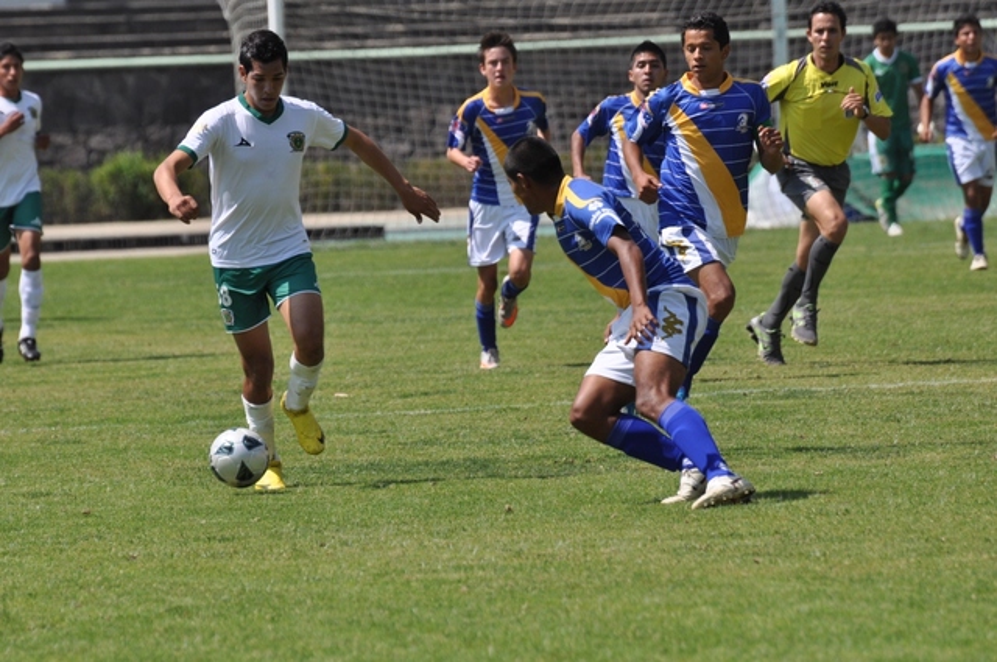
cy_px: 331
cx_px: 498
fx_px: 12447
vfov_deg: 3.0
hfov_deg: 4.6
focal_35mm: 450
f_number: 7.1
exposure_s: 1/1000
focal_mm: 300
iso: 250
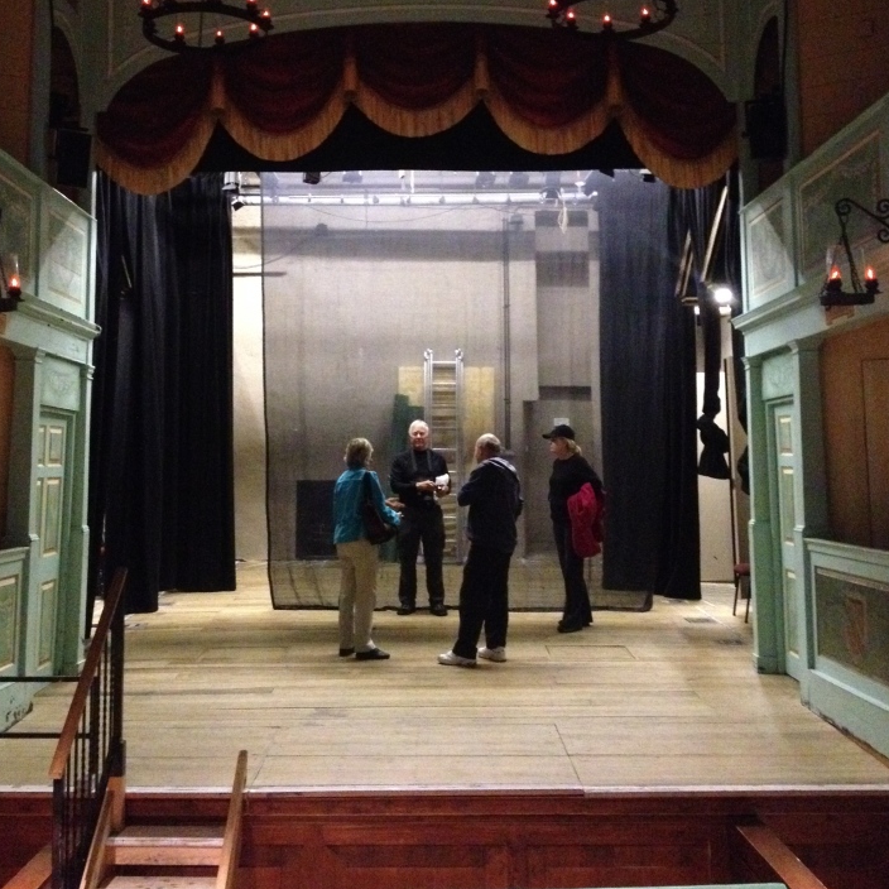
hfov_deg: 37.5
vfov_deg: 37.3
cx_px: 415
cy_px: 318
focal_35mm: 45
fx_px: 1308
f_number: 2.4
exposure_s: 1/15
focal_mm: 4.28
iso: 800
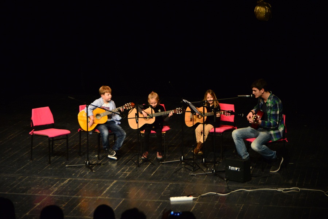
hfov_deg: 17.1
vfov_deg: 11.4
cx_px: 164
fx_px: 1094
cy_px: 110
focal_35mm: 120
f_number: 5.6
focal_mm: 120
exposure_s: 1/100
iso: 4000
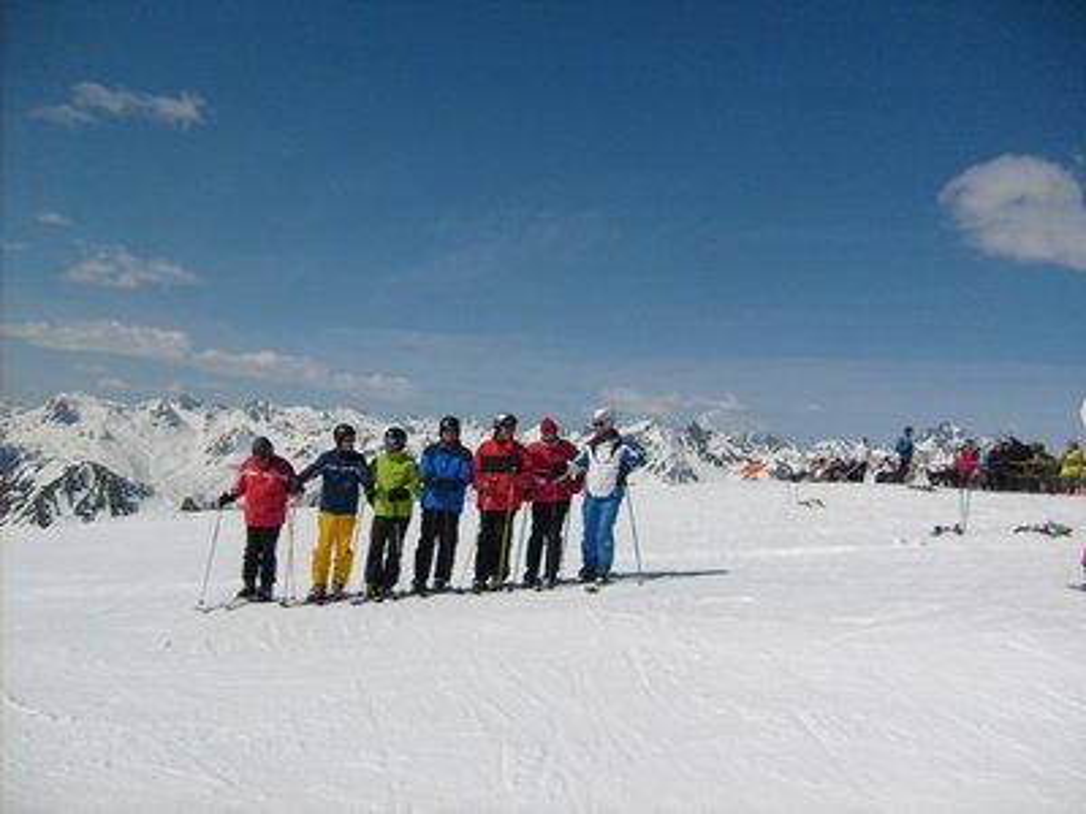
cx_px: 543
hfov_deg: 52.6
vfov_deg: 40.7
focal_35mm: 35
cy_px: 407
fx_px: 1098
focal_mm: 5.8
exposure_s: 1/1000
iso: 80
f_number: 7.1
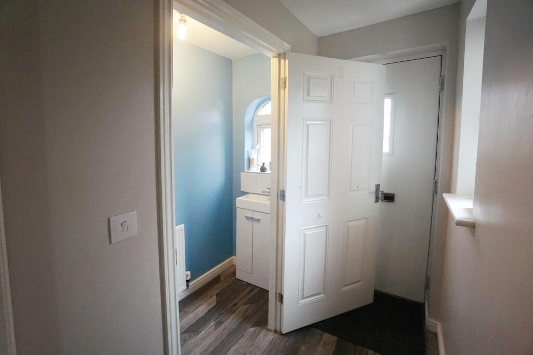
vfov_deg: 77.3
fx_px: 222
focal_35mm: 15
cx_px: 266
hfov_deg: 100.4
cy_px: 178
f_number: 4
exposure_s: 1/160
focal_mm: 10
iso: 2000
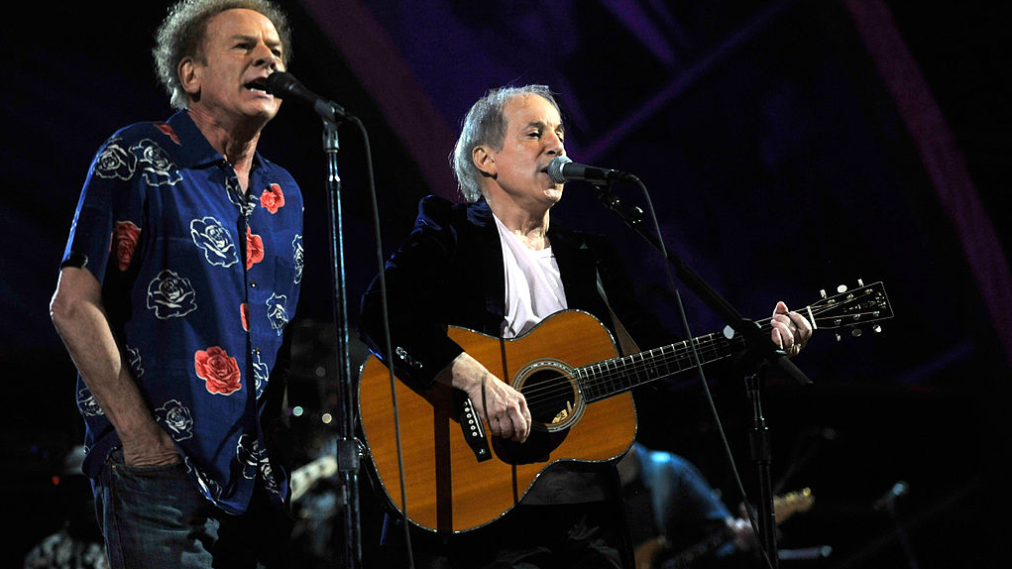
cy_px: 240
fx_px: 3381
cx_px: 506
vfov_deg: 9.6
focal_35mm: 126
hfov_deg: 17.0
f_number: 2.8
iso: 2000
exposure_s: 1/250
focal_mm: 120
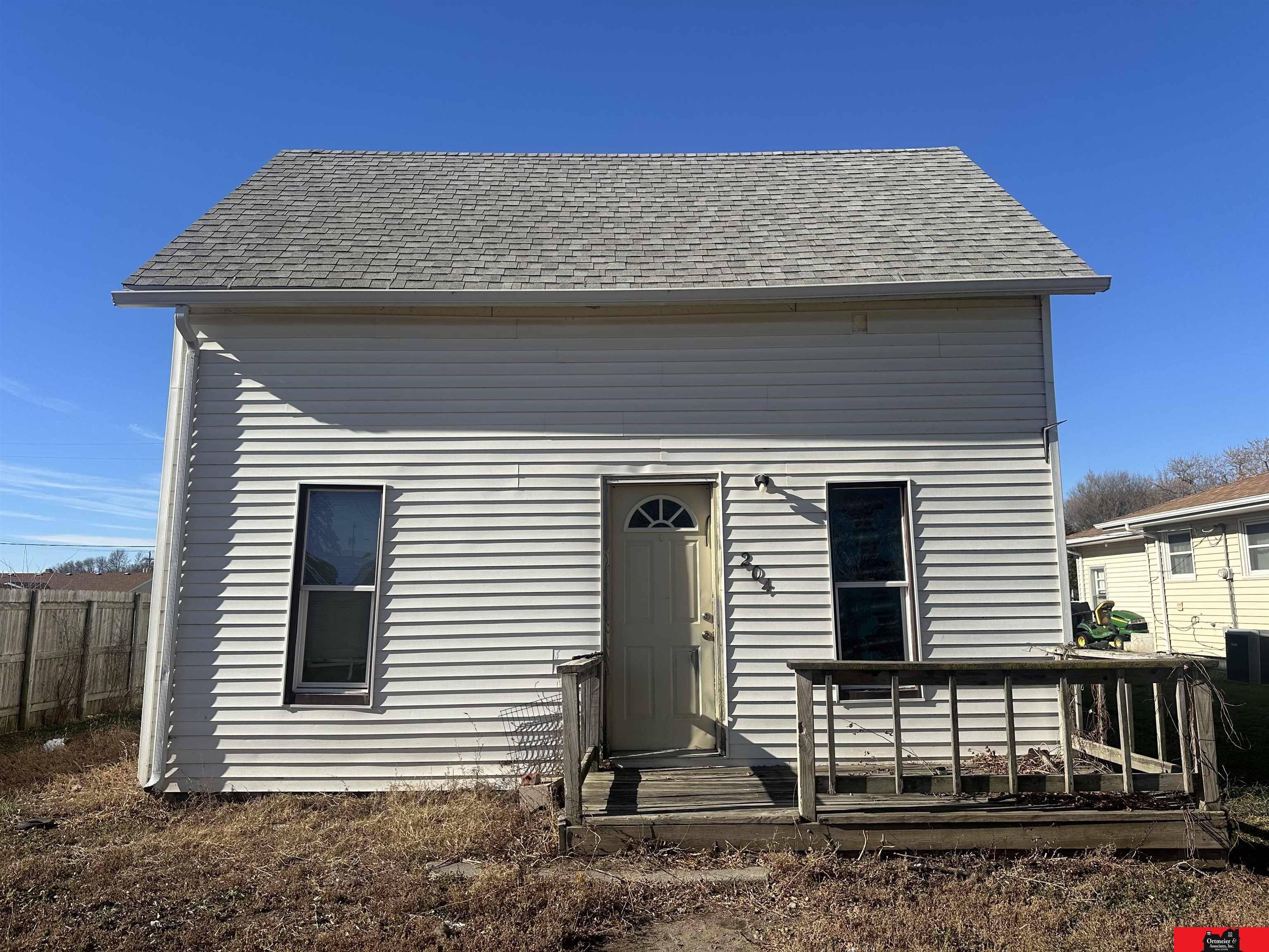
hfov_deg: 71.6
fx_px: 880
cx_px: 634
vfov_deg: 56.8
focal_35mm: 24
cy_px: 476
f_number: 1.78
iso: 80
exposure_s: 1/5525
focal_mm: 6.86
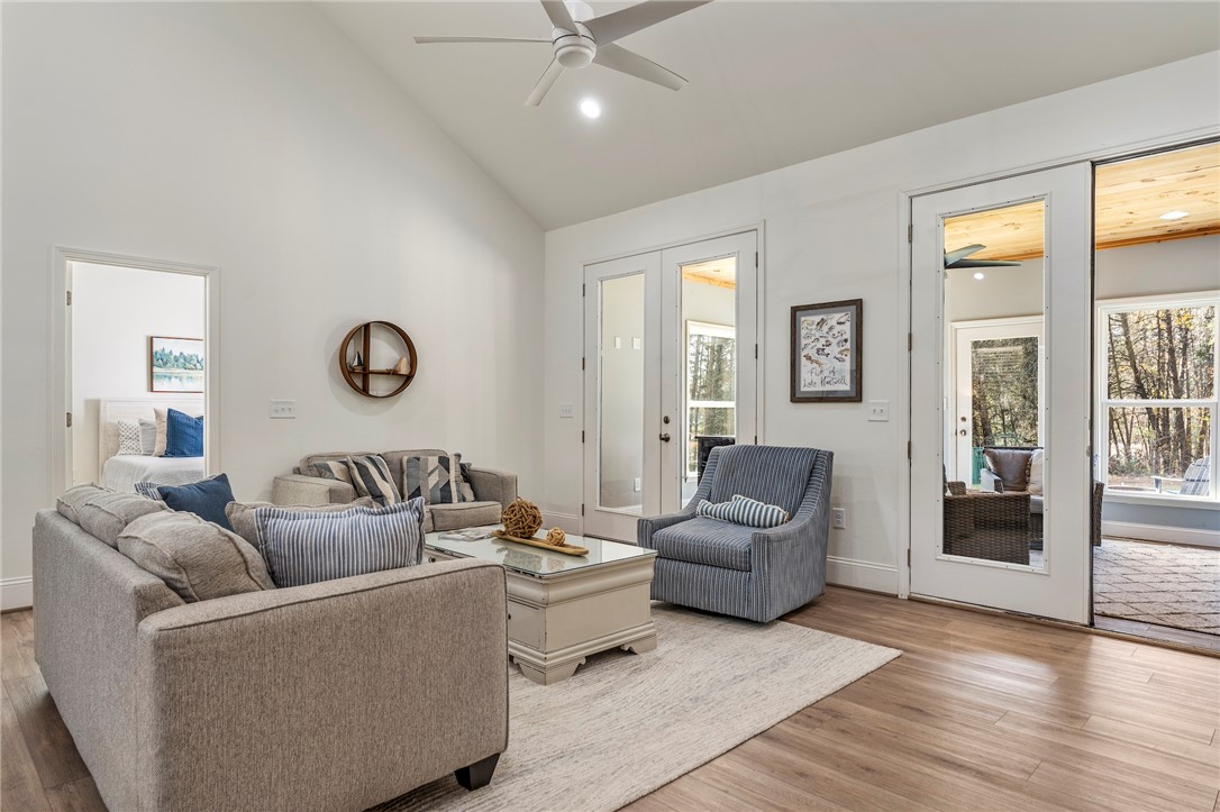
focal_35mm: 20
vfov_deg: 61.4
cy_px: 406
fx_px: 684
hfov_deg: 83.4
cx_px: 610
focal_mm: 20.2
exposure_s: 1/2
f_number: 6.3
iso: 400
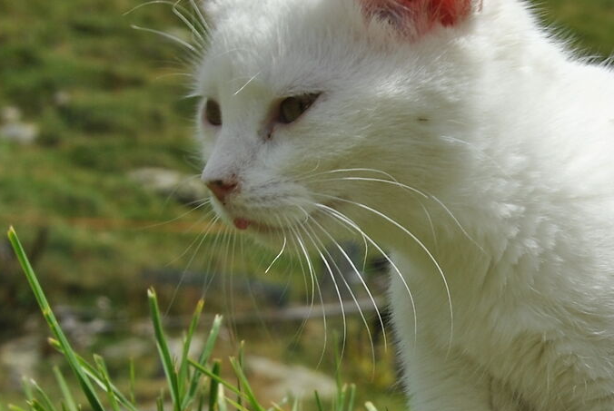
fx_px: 3092
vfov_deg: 7.6
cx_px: 585
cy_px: 301
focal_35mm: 181
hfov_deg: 11.3
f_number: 10
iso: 100
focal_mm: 34
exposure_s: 1/250
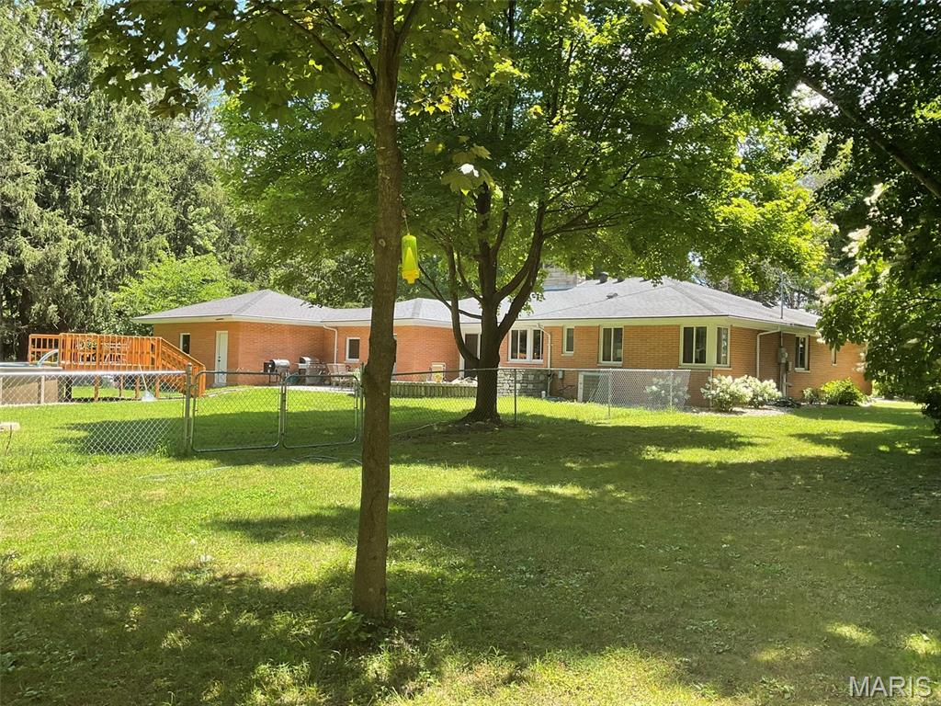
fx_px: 788
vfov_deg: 48.2
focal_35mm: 29
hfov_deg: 61.7
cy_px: 353
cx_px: 470
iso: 16
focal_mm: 3
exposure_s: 1/302
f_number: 1.8
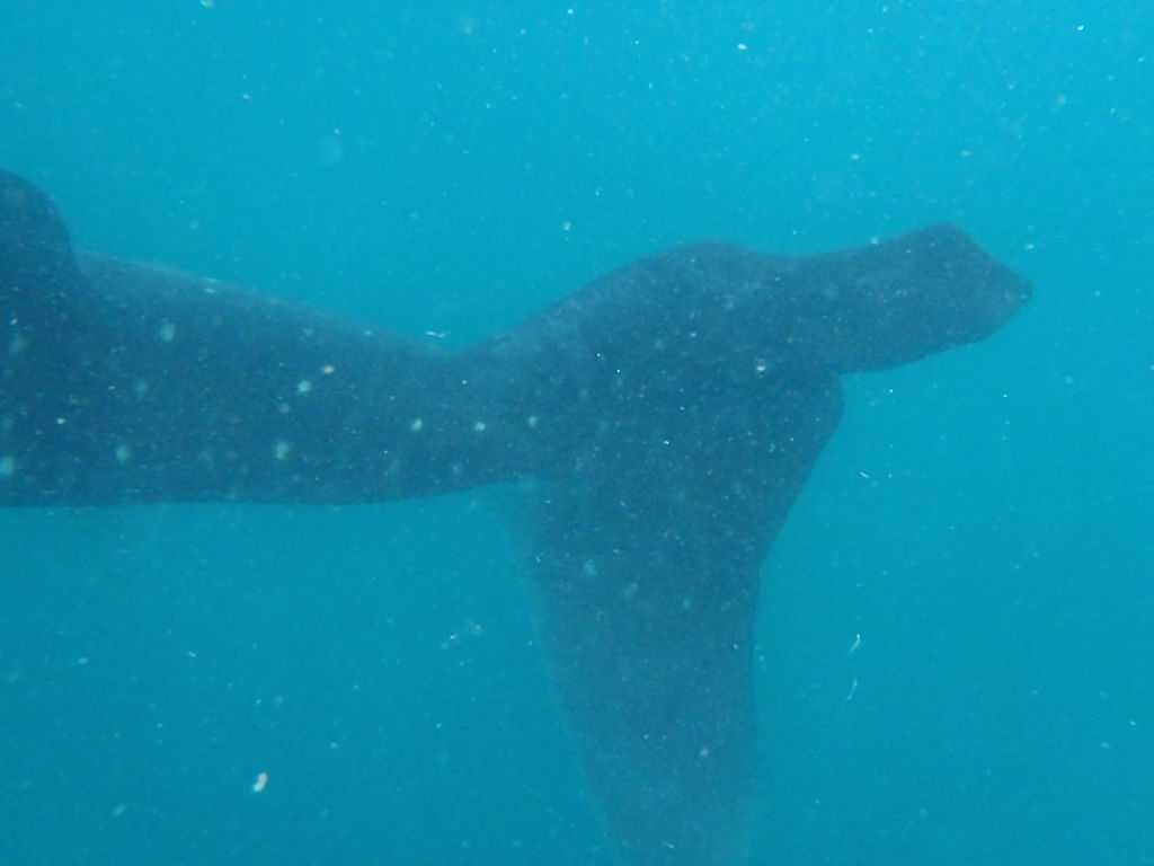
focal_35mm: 28
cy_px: 433
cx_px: 577
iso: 800
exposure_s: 1/1250
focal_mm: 5
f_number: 3.9
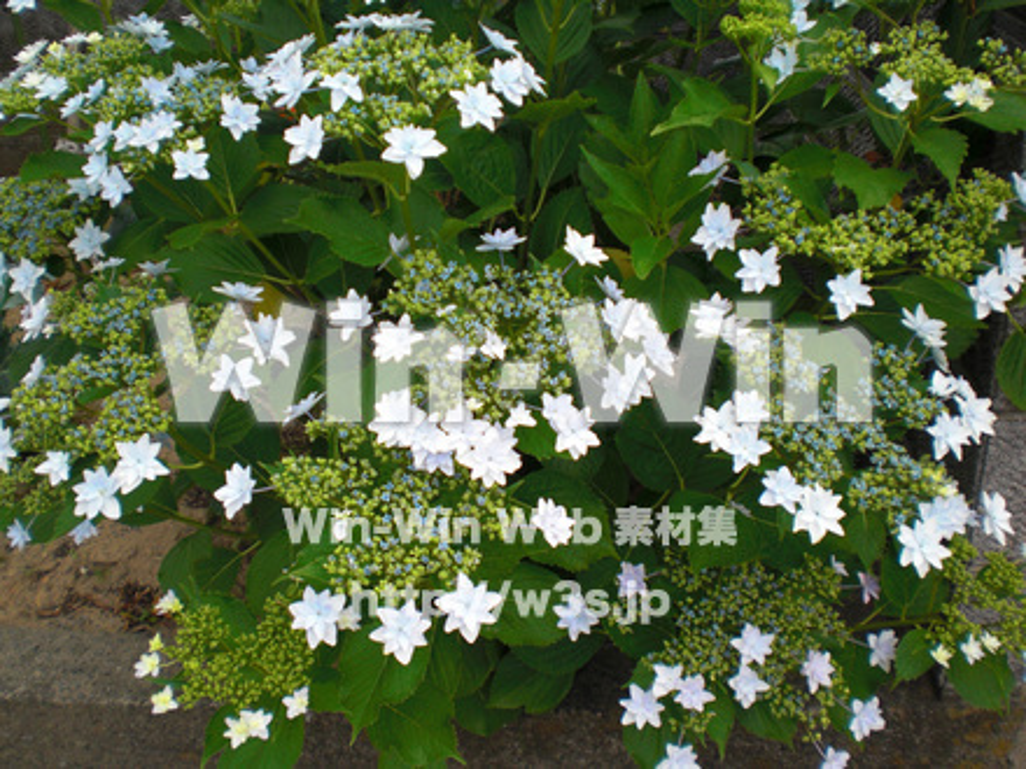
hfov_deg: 49.0
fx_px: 1126
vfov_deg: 37.7
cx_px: 513
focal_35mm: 38
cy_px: 384
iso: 64
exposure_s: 1/400
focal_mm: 6.3
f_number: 3.1
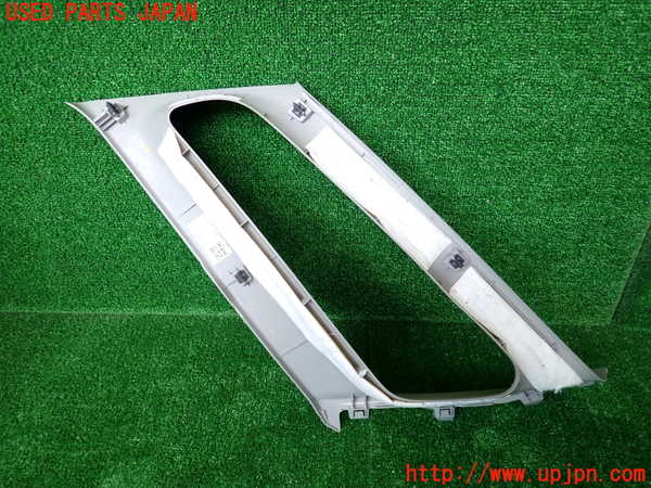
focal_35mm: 25
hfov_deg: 69.4
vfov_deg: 54.9
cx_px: 326
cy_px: 244
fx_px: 470
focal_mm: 4.5
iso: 200
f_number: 2
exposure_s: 1/60
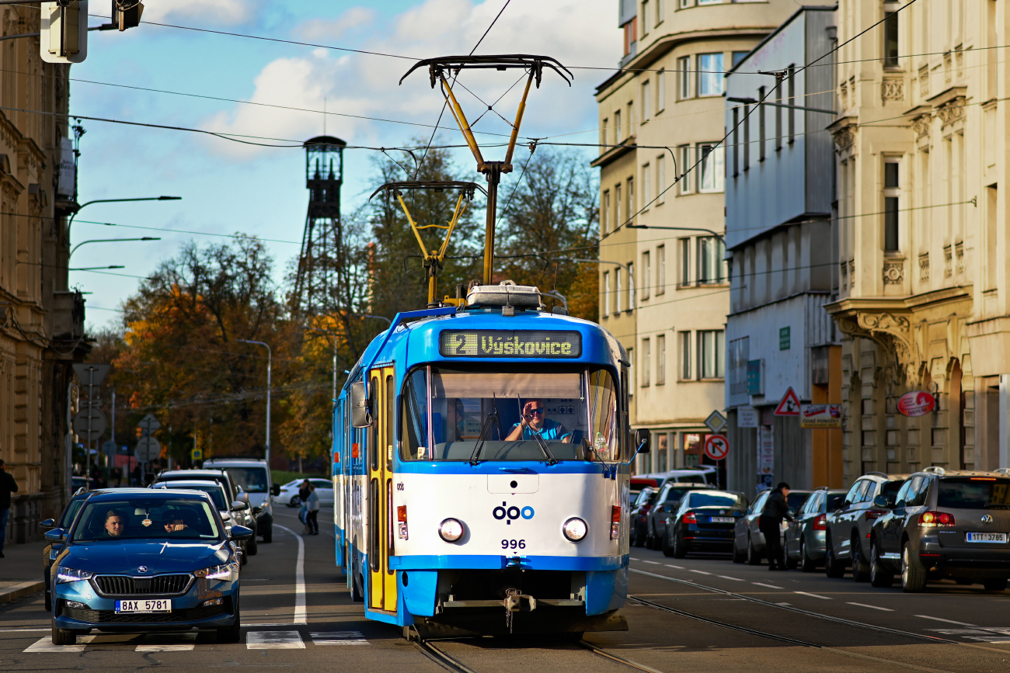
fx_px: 3577
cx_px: 505
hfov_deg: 16.1
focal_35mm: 128
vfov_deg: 10.8
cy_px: 336
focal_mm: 85
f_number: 2.5
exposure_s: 1/1000
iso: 100
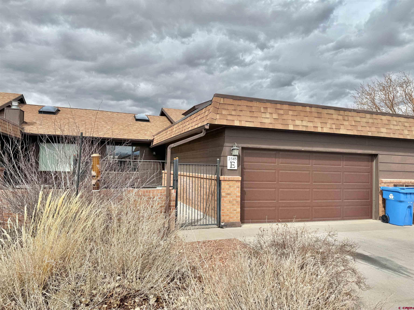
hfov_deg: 71.6
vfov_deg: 56.8
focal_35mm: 24
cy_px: 155
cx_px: 207
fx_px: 287
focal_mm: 6.86
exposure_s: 1/5348
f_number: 1.78
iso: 80
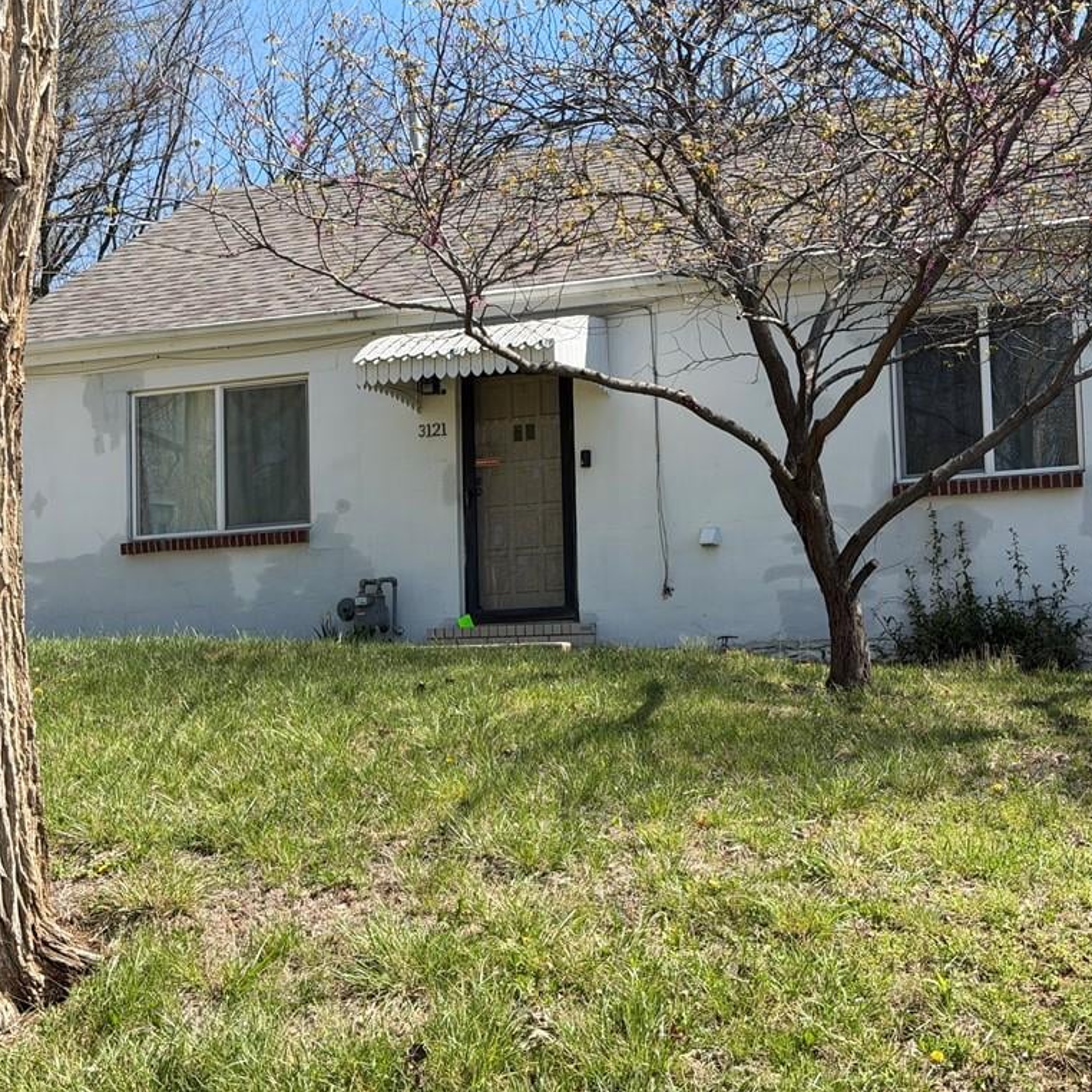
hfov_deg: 30.0
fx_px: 2034
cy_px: 545
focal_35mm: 57
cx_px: 562
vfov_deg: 30.0
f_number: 1.78
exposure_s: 1/2415
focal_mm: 6.76
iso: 64
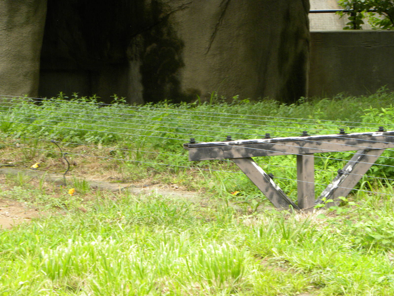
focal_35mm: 212
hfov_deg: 9.3
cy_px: 148
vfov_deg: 7.0
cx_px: 197
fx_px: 2413
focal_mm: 37.7
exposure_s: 1/62.8
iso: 162
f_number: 4.5
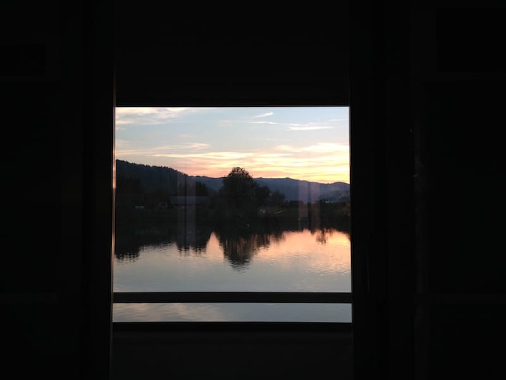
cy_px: 190
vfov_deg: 42.9
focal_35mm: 33
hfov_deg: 55.4
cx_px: 253
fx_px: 482
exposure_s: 1/120
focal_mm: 4.12
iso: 50
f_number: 2.4
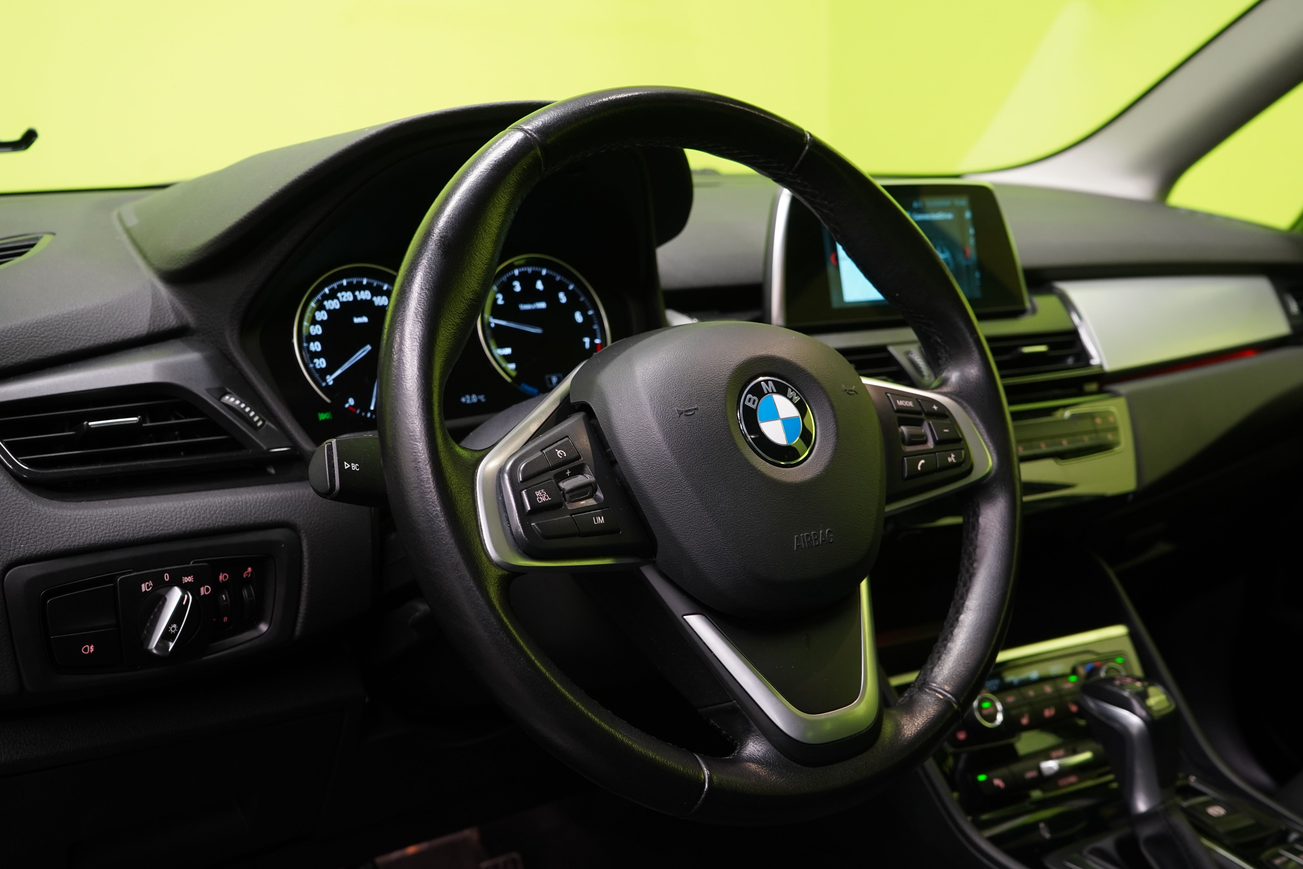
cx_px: 665
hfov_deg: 49.6
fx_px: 1411
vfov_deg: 34.2
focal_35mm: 39
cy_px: 458
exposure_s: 1/20
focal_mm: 36
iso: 1250
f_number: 6.3
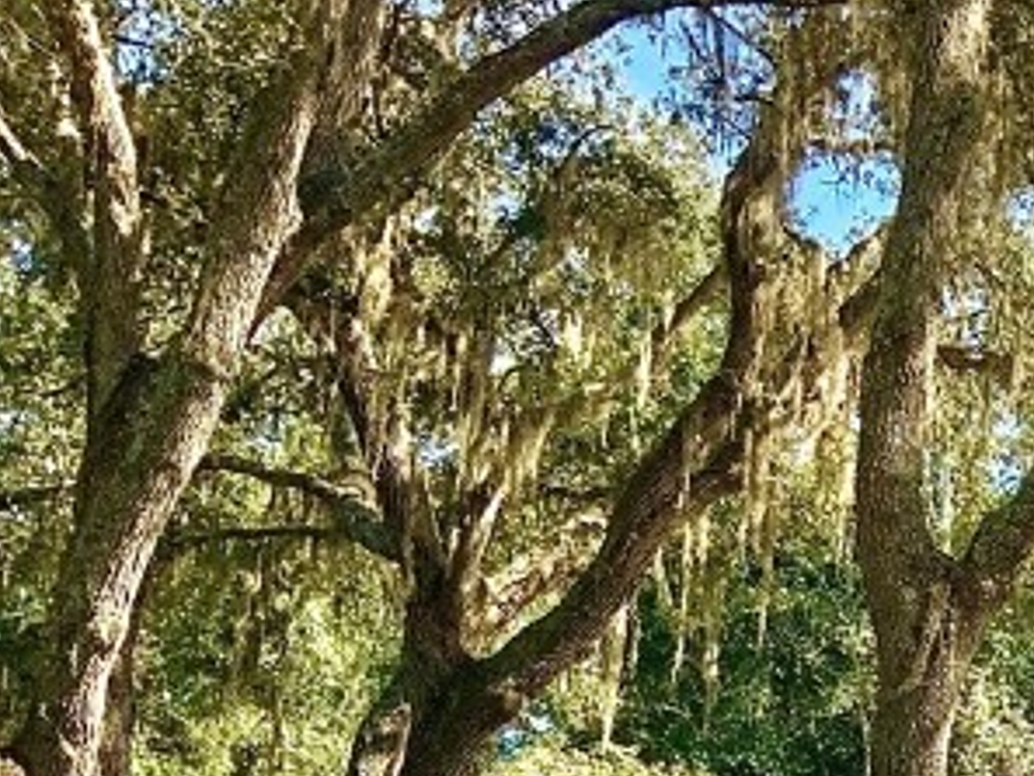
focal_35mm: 100
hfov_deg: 16.8
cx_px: 1769
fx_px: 2988
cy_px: 1152
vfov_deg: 13.9
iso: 16
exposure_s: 1/432
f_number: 1.8
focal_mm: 3
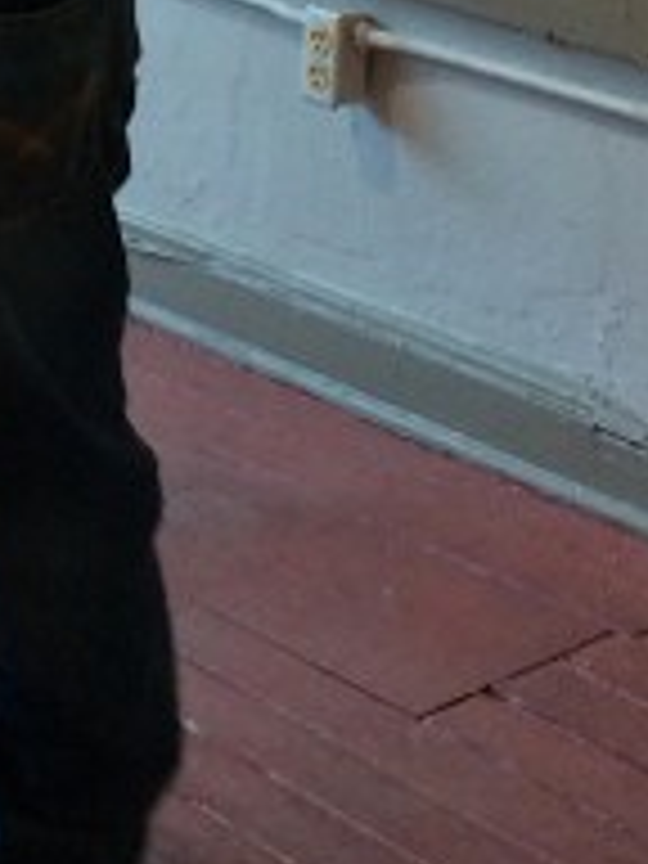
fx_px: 3020
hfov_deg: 12.2
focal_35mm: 121
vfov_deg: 15.5
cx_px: 144
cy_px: -234
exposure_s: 1/30
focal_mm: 4.15
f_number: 2.2
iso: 100
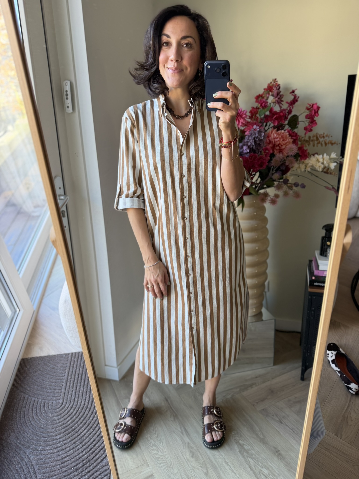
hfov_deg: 56.8
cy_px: 240
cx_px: 180
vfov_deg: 71.6
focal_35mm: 24
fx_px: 332
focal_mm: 6.76
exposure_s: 1/121
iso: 100
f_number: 1.78
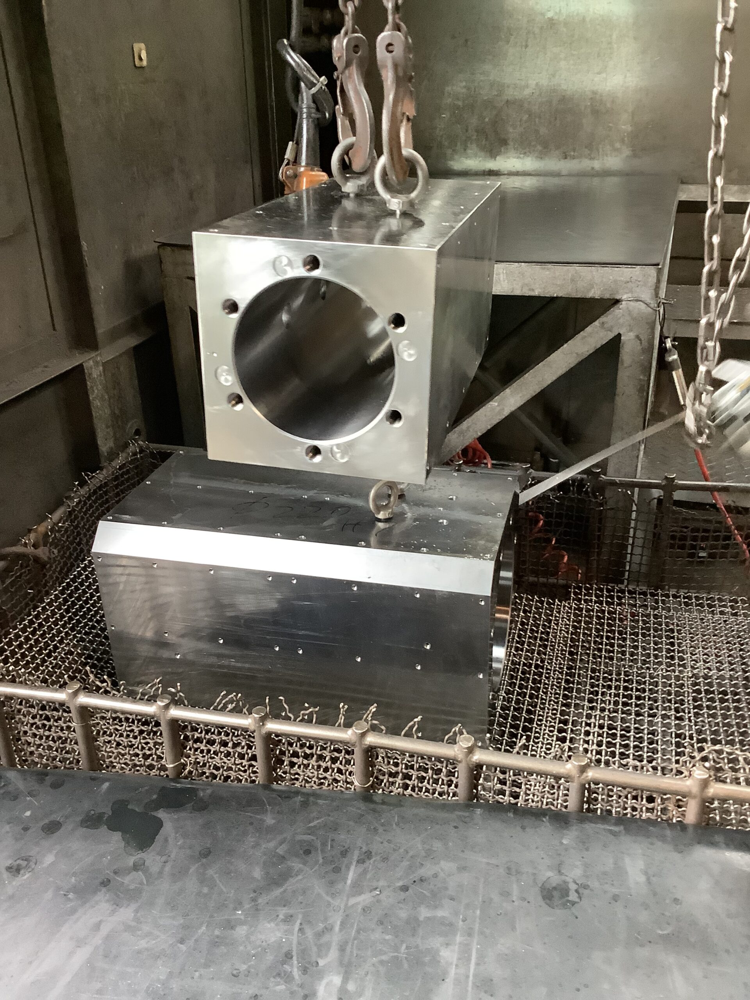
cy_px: 500
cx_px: 375
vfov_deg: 58.4
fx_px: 896
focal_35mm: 31
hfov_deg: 45.4
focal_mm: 3.3
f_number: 2.4
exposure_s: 1/30
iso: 320
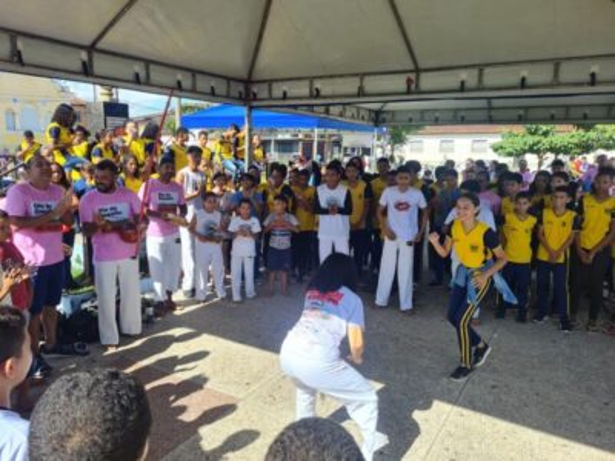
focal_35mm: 26
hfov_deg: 67.3
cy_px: 230
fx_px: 462
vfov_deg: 53.1
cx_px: 308
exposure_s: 1/626
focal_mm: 5.4
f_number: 1.8
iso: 50
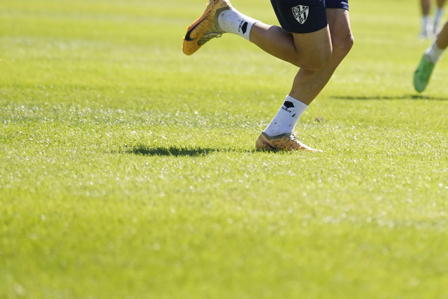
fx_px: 5962
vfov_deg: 2.9
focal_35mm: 479
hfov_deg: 4.3
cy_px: -55
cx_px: 503
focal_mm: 200
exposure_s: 1/1250
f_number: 3.5
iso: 250
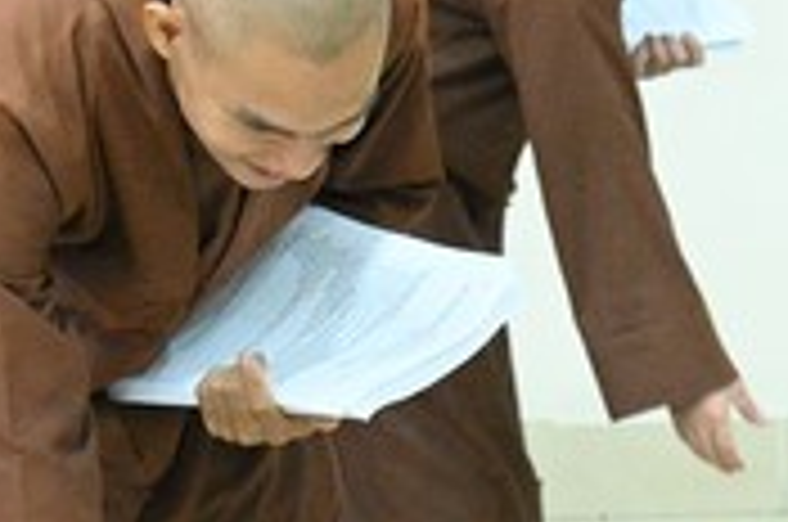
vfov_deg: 7.7
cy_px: 346
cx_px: 707
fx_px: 3889
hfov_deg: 11.5
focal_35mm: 178
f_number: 4
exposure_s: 1/200
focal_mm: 48
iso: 16000
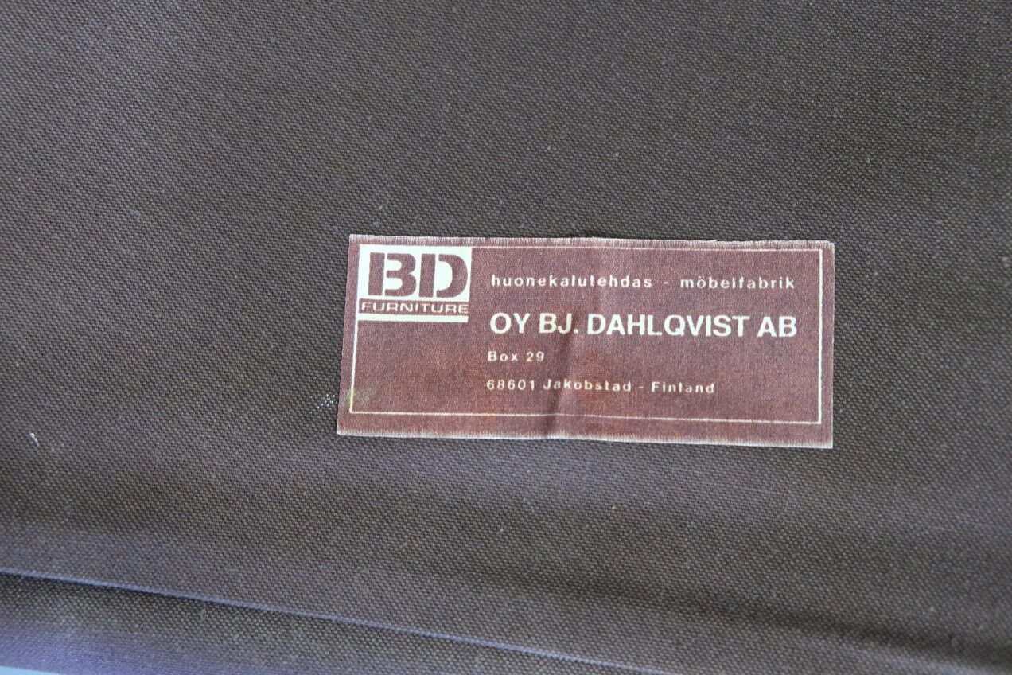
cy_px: 338
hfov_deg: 43.6
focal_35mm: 45
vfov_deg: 29.9
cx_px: 506
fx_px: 1265
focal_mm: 30.2
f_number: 3.6
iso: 3200
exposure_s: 1/45
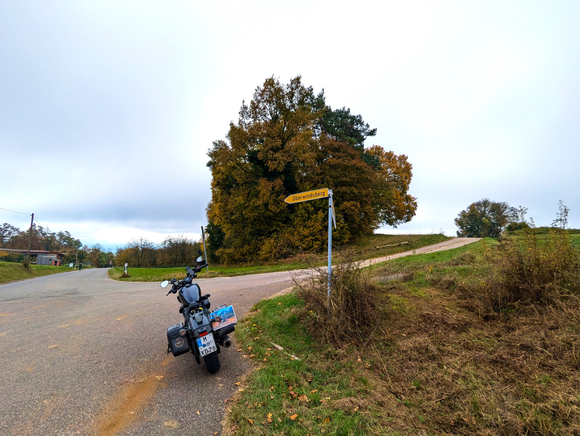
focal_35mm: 16
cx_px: 290
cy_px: 218
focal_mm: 2.35
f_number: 2.2
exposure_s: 1/1068
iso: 53
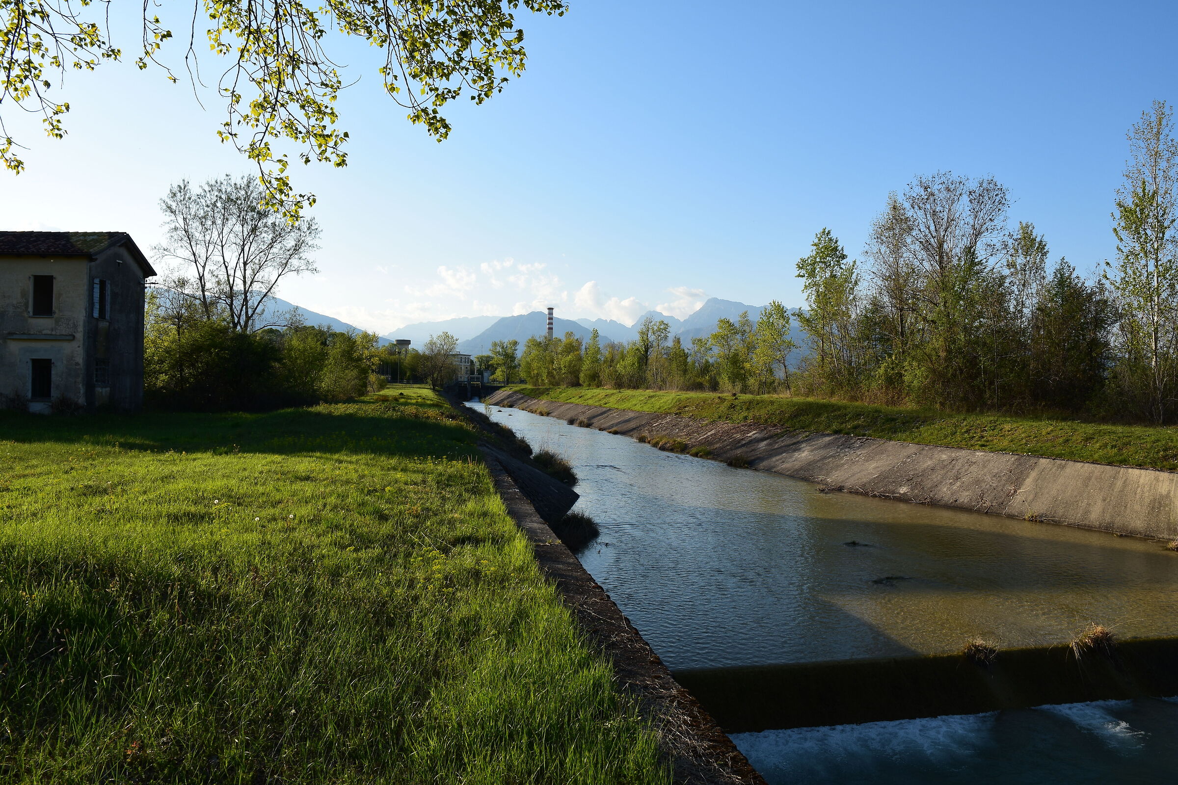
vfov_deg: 53.1
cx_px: 589
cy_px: 392
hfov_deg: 73.7
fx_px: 785
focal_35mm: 24
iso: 100
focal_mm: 16
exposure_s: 1/200
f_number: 8
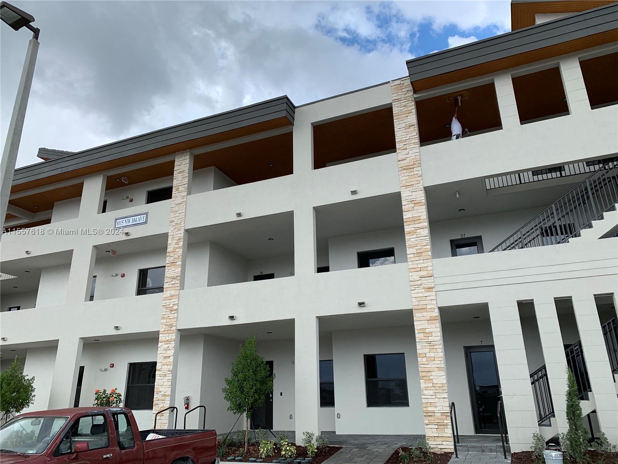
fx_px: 464
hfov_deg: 67.3
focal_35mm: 26
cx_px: 309
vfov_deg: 53.1
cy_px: 232
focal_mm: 4.25
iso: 25
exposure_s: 1/1332
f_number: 1.8
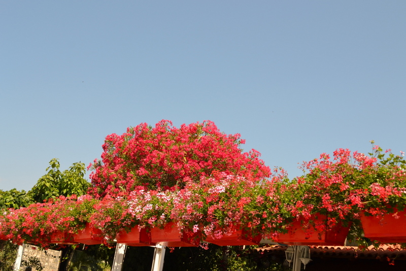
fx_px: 508
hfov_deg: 43.6
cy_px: 136
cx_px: 203
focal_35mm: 45
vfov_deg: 29.9
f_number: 7.1
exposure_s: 1/200
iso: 100
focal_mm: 30
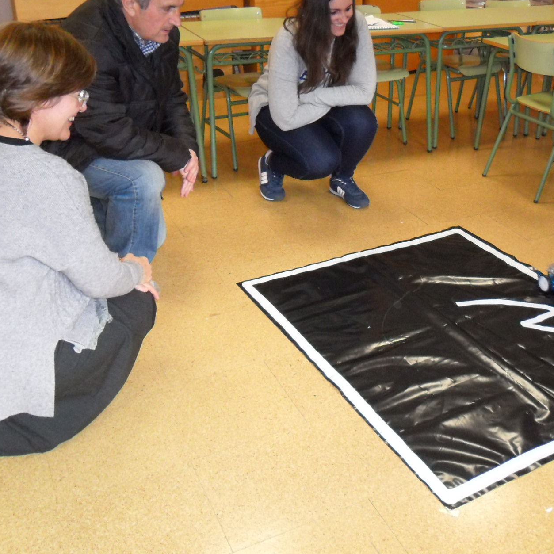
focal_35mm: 39
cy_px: 216
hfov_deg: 42.1
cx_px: 385
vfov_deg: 42.6
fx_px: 706
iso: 240
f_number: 3.5
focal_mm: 4.9
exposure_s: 1/45
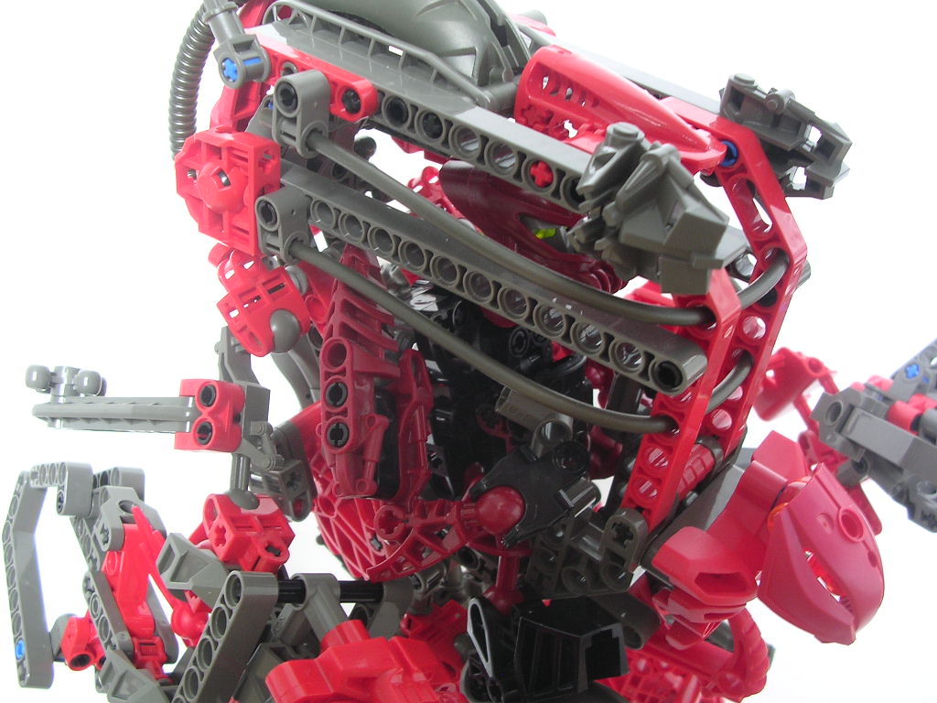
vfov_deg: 37.7
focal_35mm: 38
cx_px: 468
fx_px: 1029
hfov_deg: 49.0
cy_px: 352
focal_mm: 5.8
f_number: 2.8
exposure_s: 1/5
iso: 100
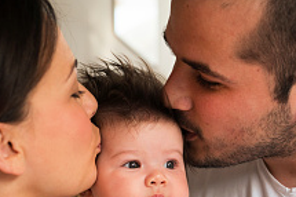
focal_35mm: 83
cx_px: 187
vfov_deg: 15.9
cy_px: 220
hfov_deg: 24.4
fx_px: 682
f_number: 2.8
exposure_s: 1/80
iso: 320
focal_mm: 35
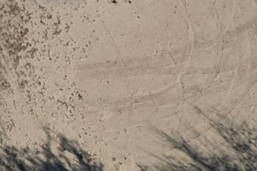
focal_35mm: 169
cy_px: -259
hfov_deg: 10.5
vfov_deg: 7.5
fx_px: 1206
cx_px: -361
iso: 150
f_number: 1.7
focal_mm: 6.72
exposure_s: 1/4000
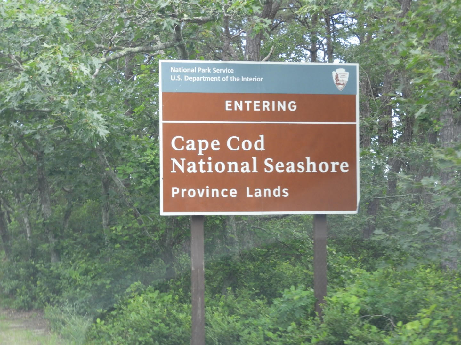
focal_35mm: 80
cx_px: 230
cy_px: 172
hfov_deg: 24.4
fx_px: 1065
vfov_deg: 18.4
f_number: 4.5
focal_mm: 14.3
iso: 200
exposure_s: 1/60
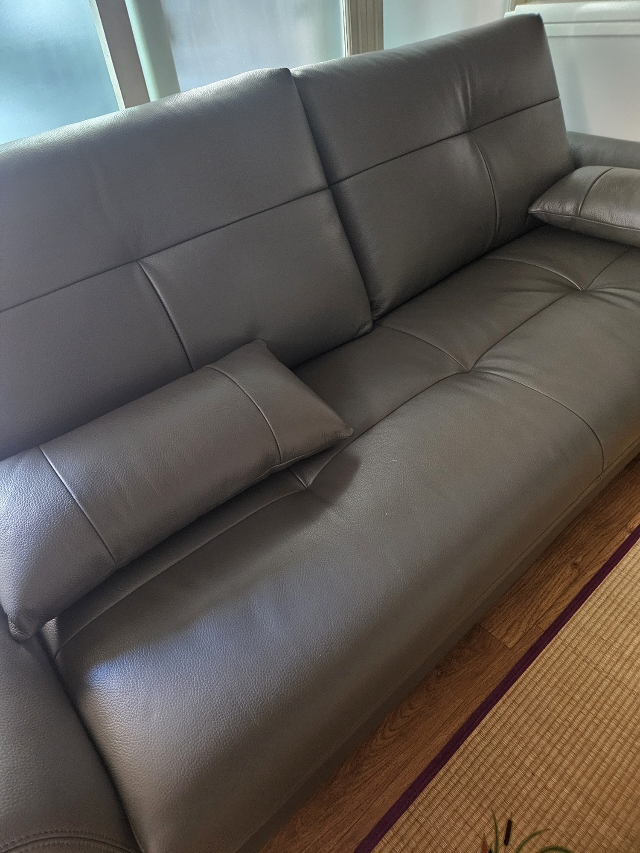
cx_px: 320
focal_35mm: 23
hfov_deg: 58.9
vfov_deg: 73.9
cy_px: 426
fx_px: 567
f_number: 1.8
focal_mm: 5.4
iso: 1000
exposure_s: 1/24
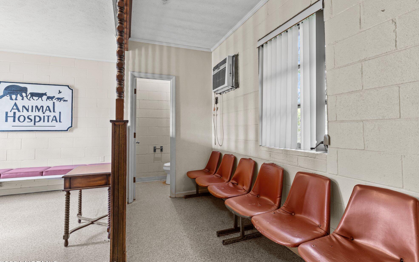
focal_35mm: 18
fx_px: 206
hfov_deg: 91.1
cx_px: 214
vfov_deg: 65.0
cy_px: 133
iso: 125
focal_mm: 17
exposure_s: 2.5
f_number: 6.3
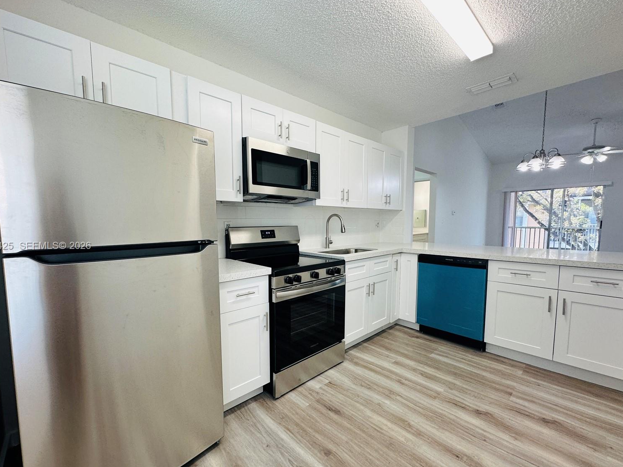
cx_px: 295
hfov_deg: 98.1
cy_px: 246
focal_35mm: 15
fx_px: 270
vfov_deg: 81.7
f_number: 2.2
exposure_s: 1/120
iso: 100
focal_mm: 2.22
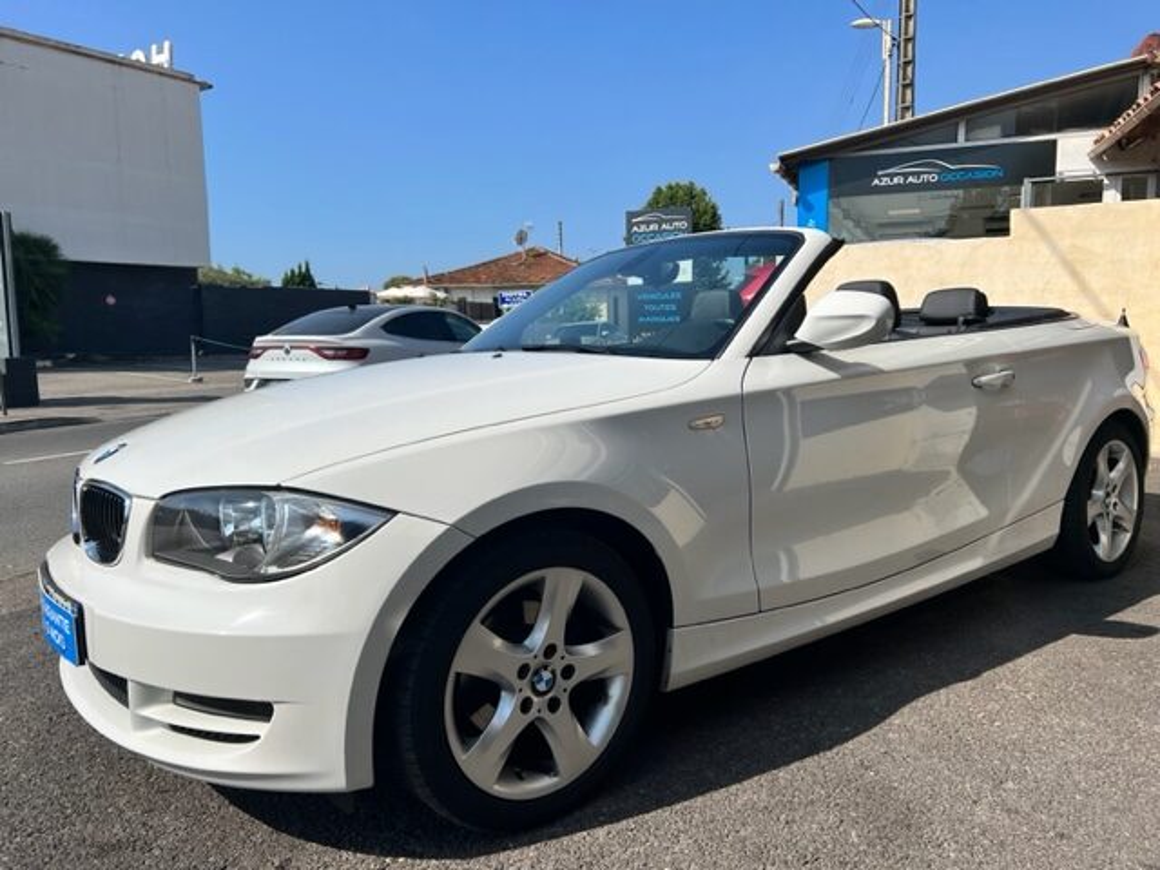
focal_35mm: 26
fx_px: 871
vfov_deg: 53.1
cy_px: 435
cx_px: 580
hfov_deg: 67.3
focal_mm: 5.7
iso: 50
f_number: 1.5
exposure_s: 1/5882
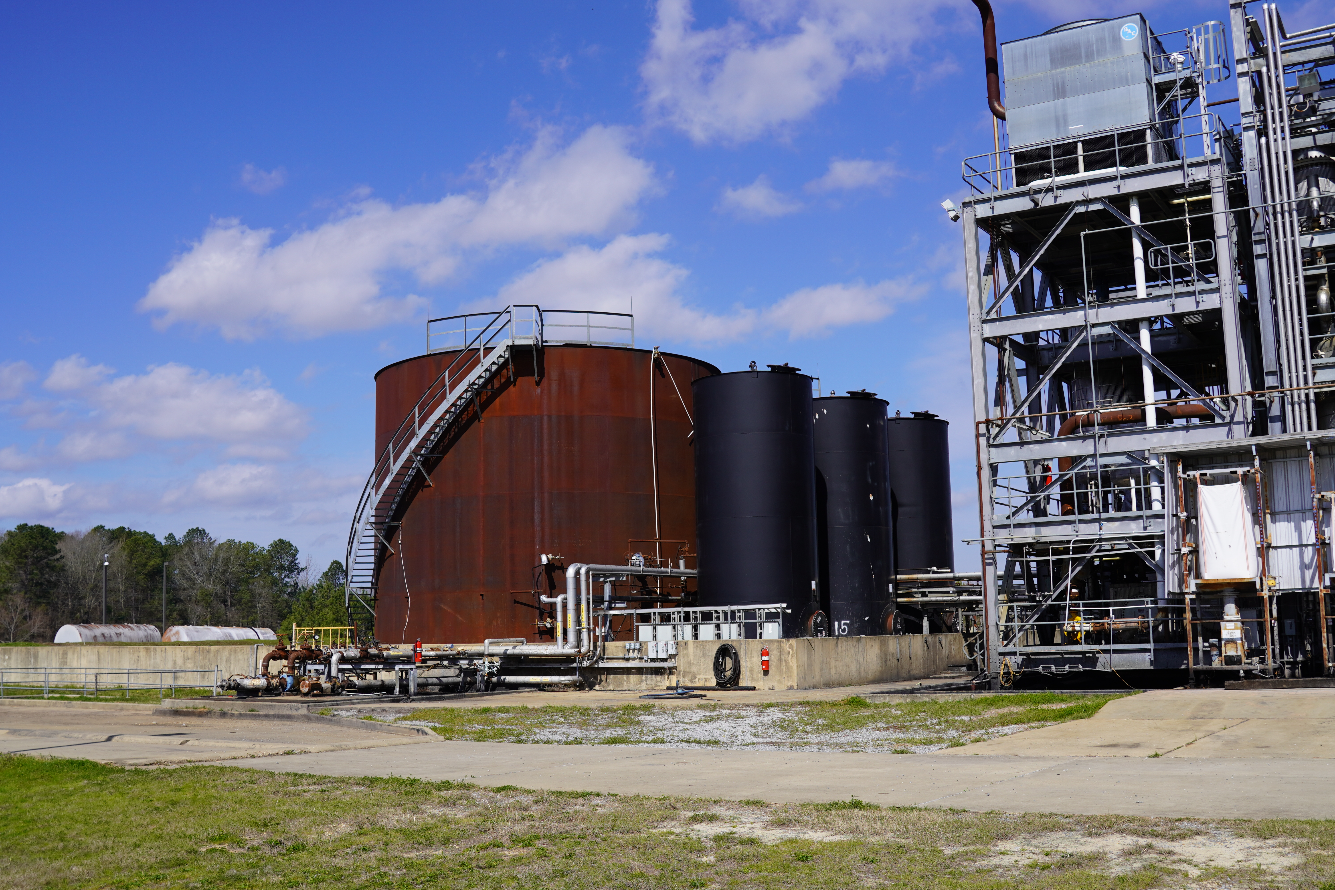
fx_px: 1335
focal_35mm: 36
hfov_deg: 53.1
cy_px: 445
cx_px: 668
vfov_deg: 36.9
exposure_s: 1/1000
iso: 100
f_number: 5
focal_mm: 24
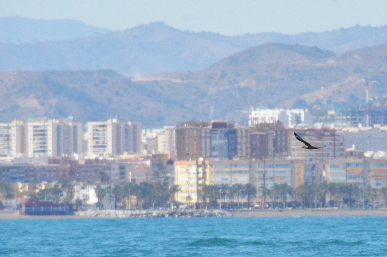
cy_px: 128
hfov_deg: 4.6
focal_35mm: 450
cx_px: 194
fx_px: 4828
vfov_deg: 3.0
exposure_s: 1/5000
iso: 2500
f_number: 9
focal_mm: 300
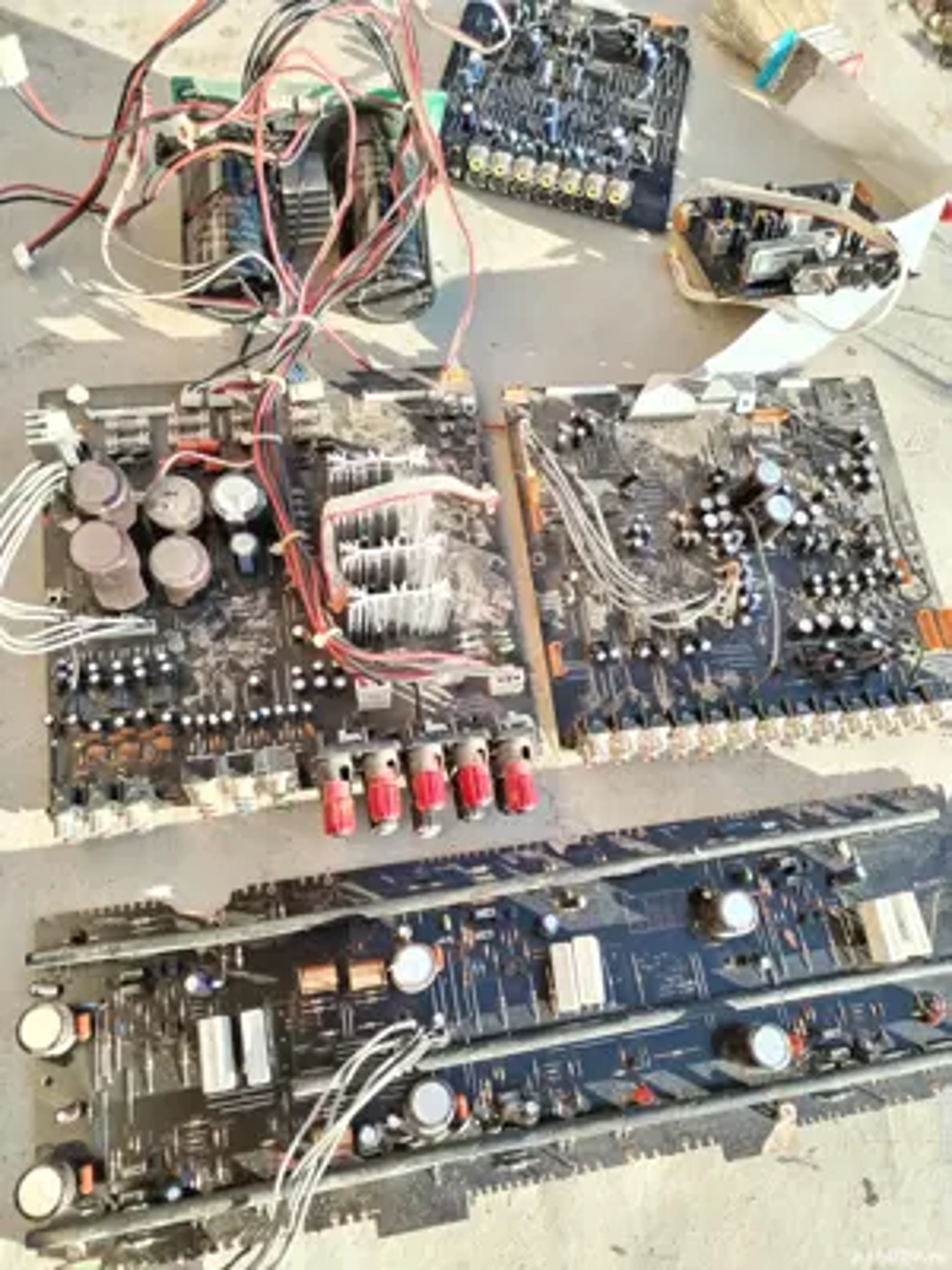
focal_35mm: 26
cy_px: 635
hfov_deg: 53.1
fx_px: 953
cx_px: 476
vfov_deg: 67.3
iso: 100
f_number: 1.8
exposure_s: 1/368
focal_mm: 4.75
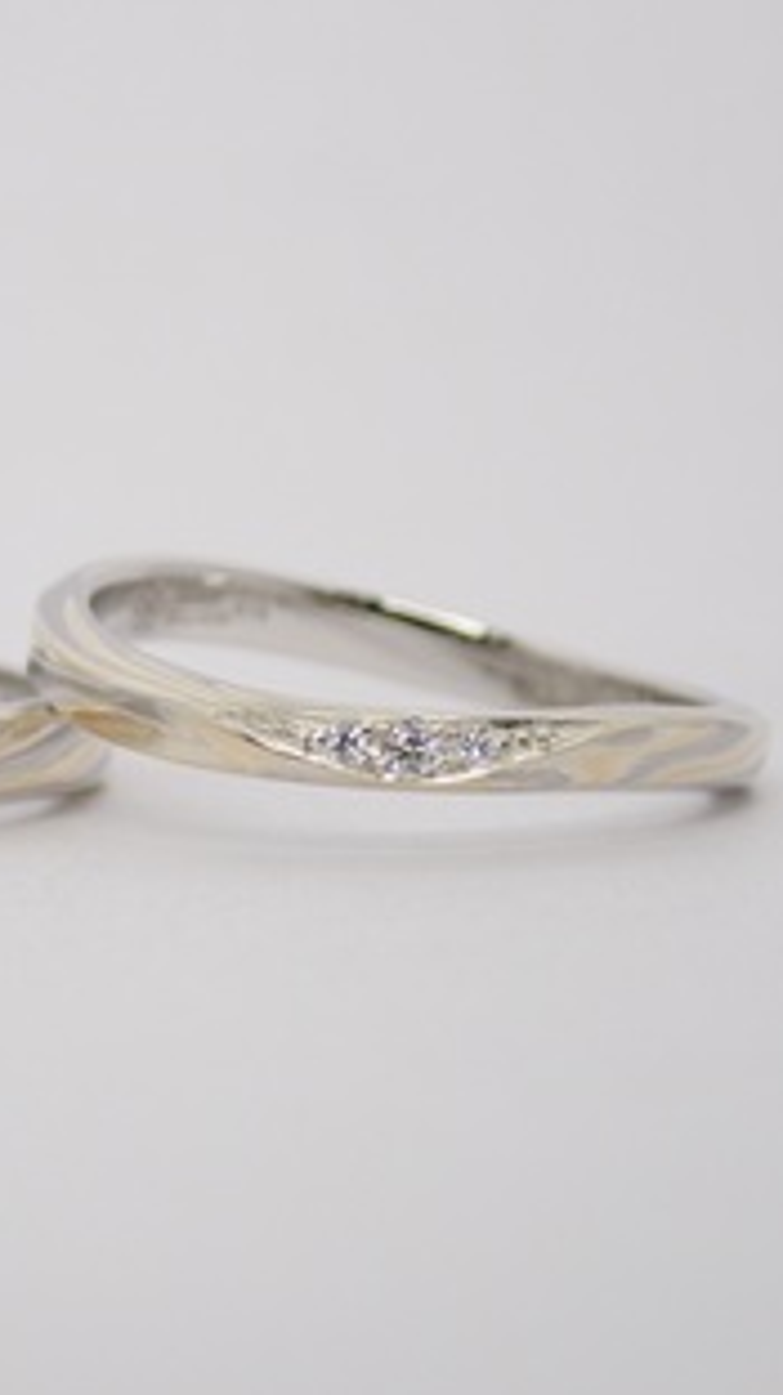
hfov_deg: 9.9
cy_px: 704
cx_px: 31
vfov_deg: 17.7
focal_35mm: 121
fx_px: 4476
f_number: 4.1
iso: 200
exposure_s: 1/125
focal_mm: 13.65
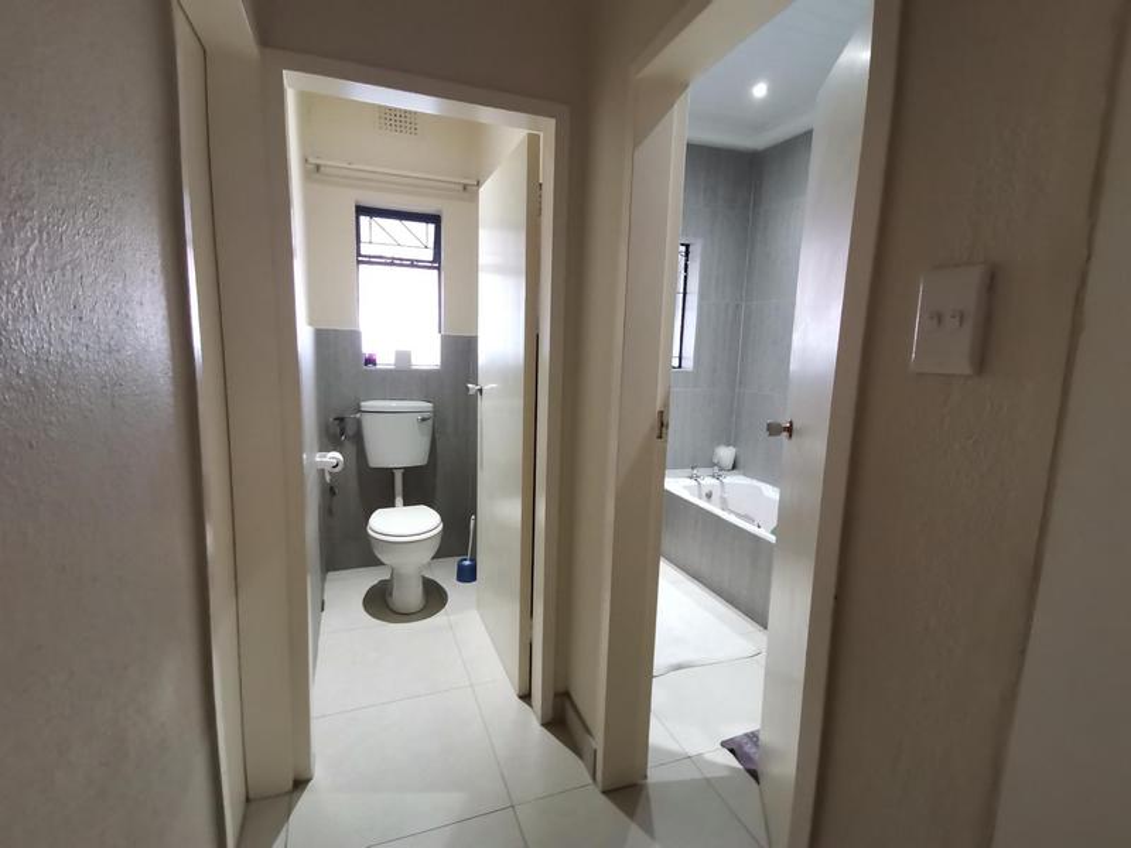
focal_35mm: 17
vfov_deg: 74.7
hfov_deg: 91.0
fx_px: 555
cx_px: 566
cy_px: 424
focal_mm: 1.78
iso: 400
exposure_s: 1/25
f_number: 2.4
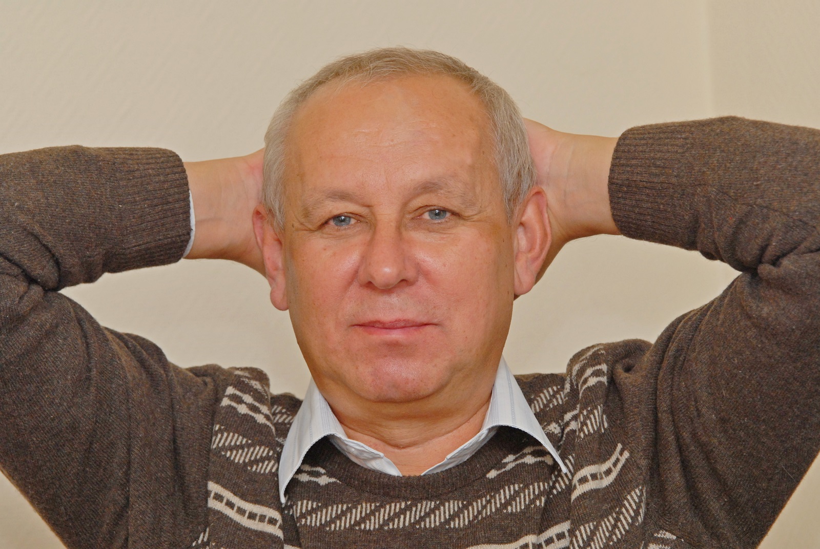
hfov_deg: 10.1
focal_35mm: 202
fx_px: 4618
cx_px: 410
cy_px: 274
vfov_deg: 6.8
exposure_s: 1/200
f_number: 6.3
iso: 400
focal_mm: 135
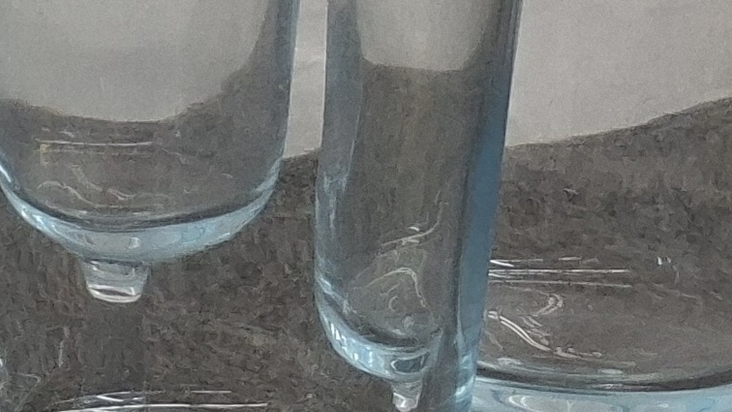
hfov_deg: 16.2
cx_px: -238
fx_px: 2426
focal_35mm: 125
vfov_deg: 9.7
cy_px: 198
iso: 250
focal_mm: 3.08
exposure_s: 1/120
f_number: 2
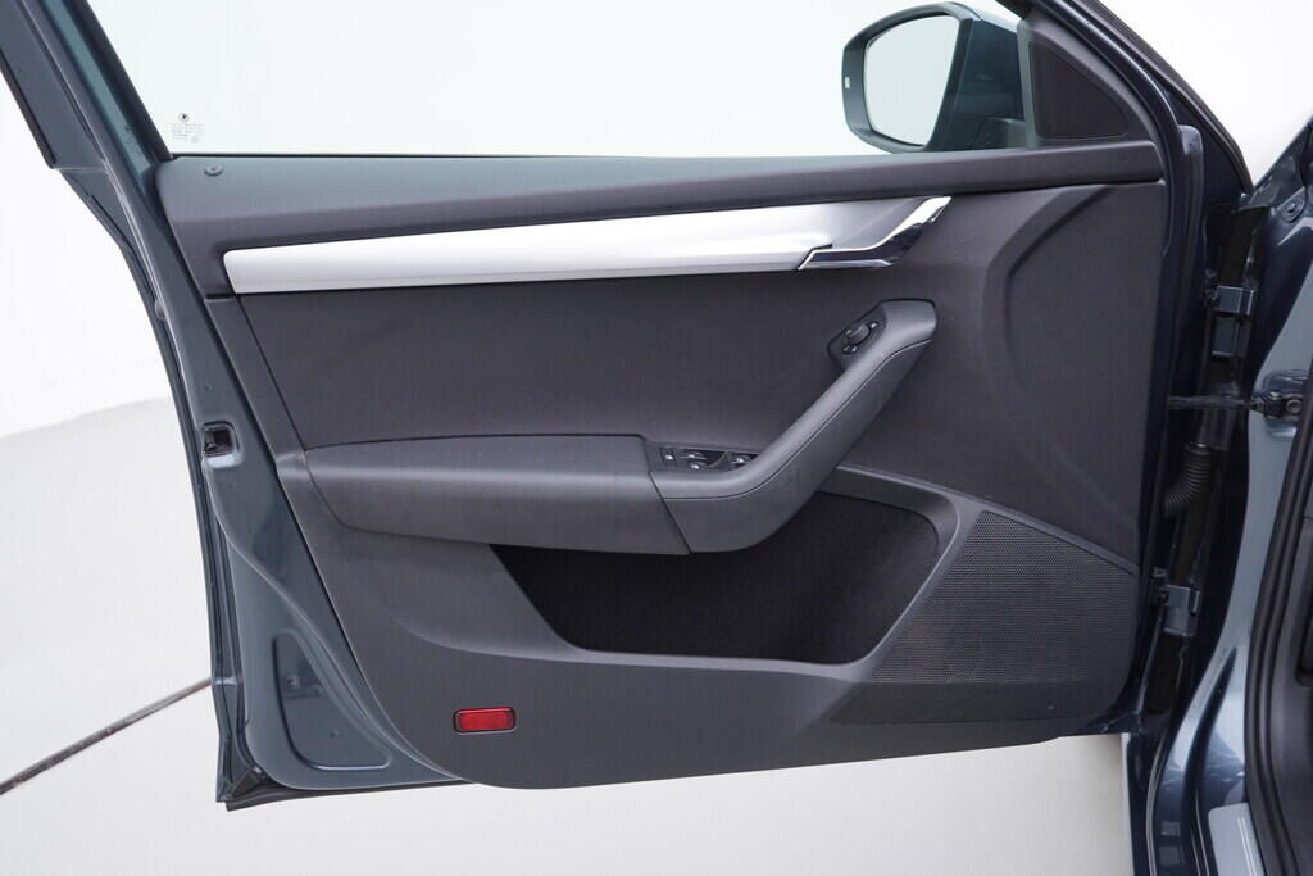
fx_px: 1313
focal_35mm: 36
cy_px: 438
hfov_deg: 53.1
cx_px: 656
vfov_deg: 36.9
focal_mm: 24
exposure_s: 1/50
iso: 125
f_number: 3.2
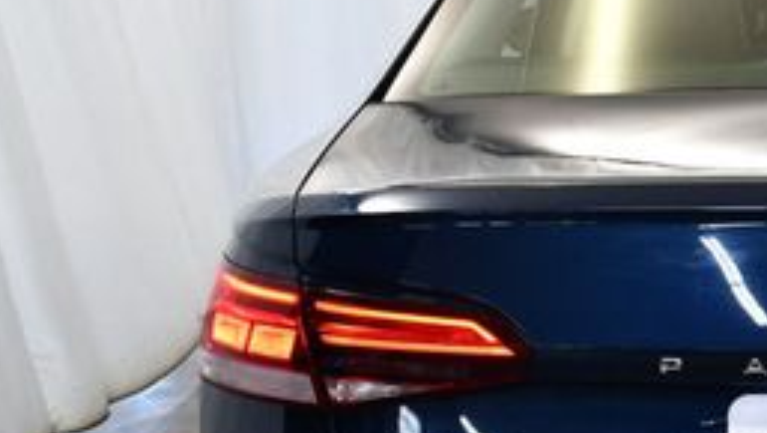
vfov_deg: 12.8
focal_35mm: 94
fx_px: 1913
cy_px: 352
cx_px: 883
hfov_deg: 21.3
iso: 800
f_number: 3.5
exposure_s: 1/160
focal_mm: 18
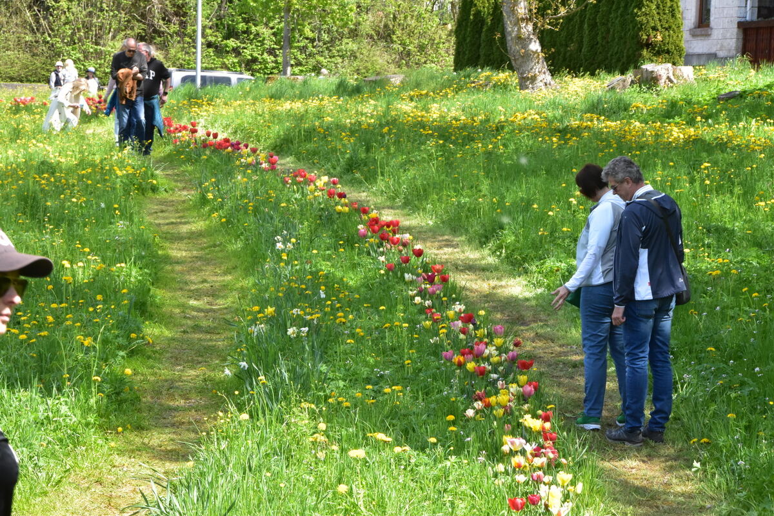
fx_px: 2902
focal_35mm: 135
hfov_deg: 15.2
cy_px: 258
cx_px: 387
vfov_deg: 10.2
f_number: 18
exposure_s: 1/200
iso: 1250
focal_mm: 90
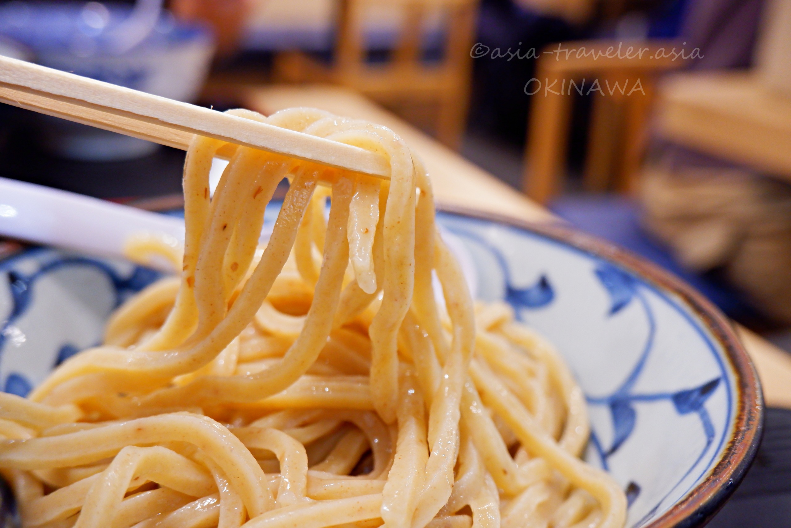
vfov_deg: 36.9
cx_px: 396
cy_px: 264
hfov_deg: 53.1
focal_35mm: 36
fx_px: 791
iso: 2000
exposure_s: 1/52
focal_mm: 24.9
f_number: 4.4
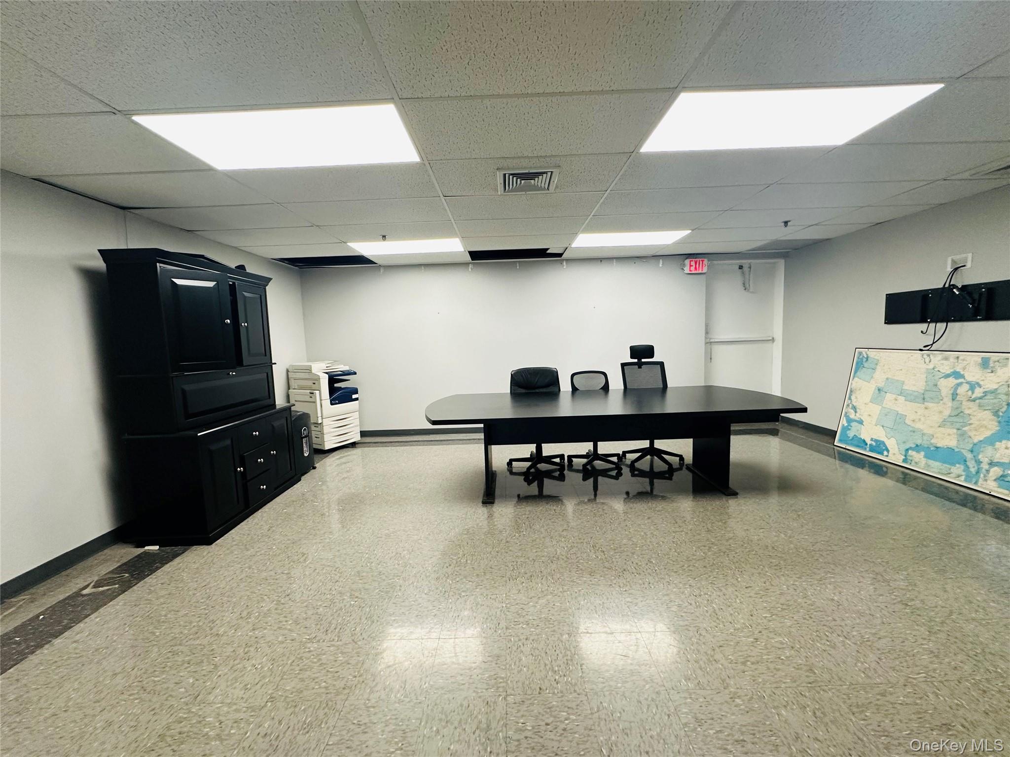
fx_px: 408
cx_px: 505
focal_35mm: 14
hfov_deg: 102.1
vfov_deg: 85.7
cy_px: 378
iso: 200
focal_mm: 2.22
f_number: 2.2
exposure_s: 1/120
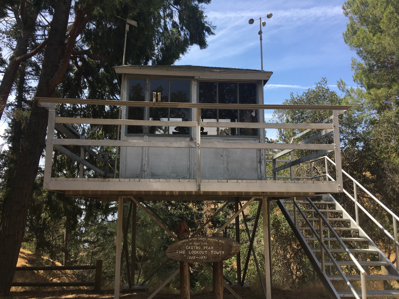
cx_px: 193
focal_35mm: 30
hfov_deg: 60.0
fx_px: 346
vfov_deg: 46.8
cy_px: 154
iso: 25
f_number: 2.2
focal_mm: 4.15
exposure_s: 1/732
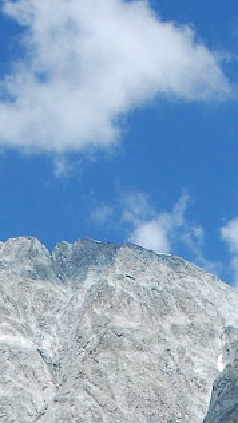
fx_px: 2764
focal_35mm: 247
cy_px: 806
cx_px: 46
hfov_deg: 4.9
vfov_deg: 8.4
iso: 200
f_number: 9
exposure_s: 1/100
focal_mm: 31
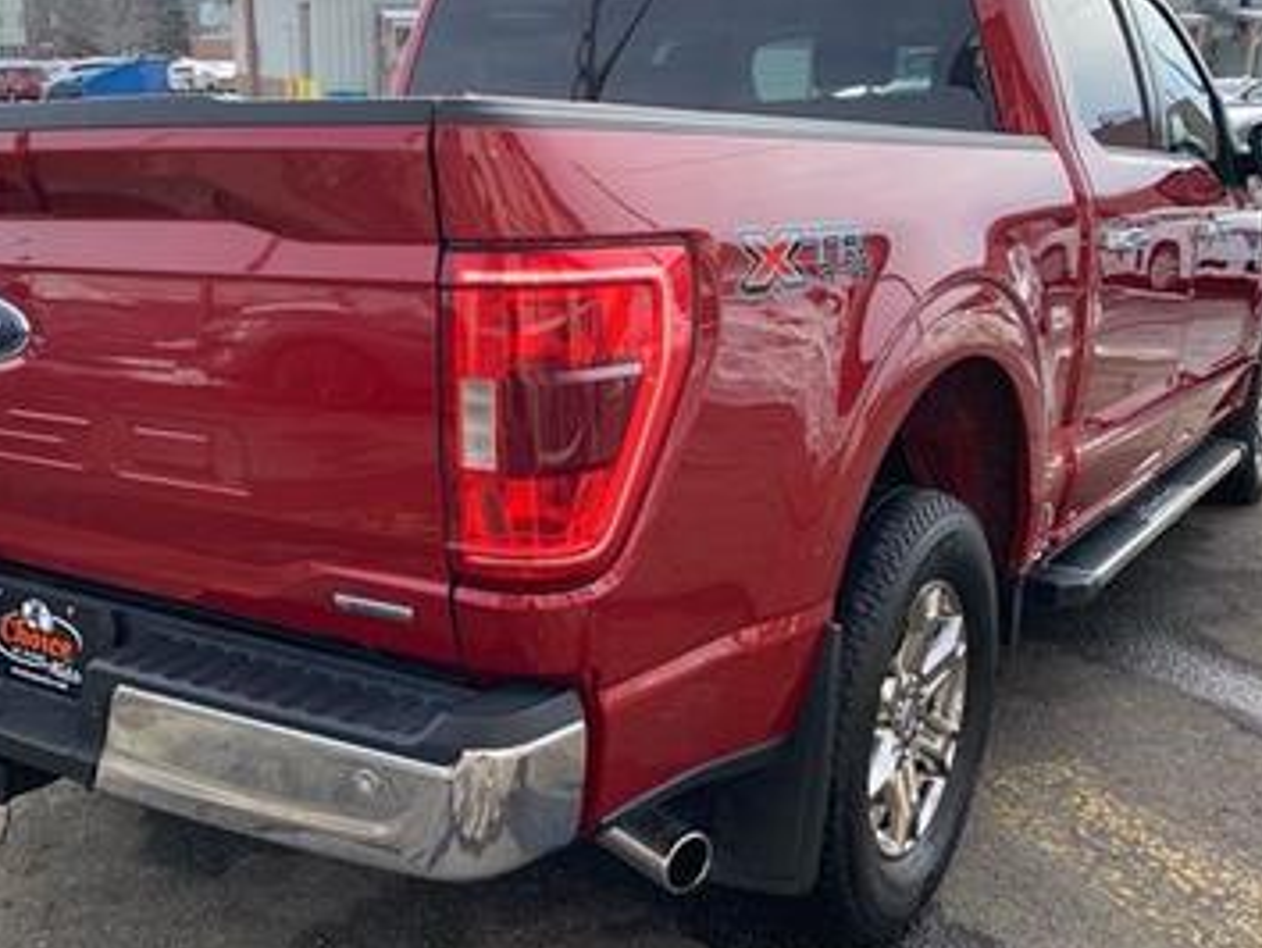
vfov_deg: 38.7
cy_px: 492
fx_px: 1350
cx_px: 467
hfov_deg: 49.6
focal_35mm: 37
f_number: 1.8
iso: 25
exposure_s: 1/678
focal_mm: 4.25
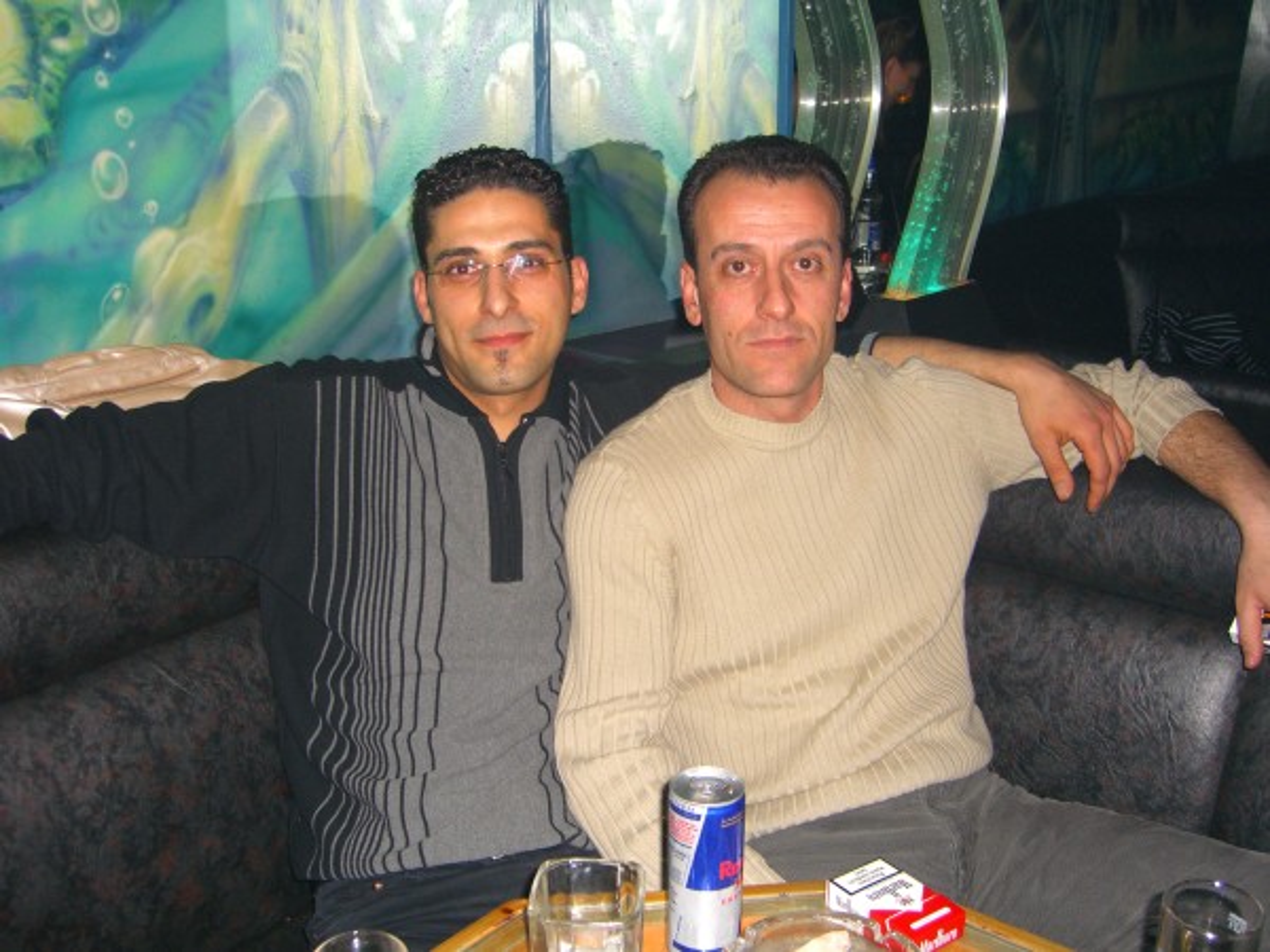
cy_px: 476
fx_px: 1394
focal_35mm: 38
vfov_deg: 37.7
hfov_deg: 49.0
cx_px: 635
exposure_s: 1/60
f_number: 2.8
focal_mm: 7.9
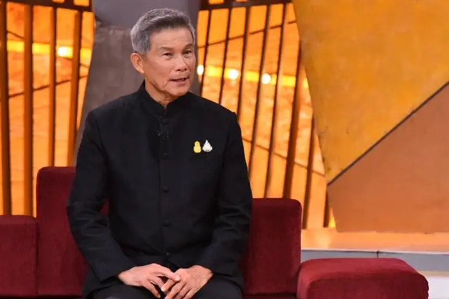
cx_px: 224
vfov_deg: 13.7
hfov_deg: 20.4
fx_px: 1247
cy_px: 150
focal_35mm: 100
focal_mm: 100
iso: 1600
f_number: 4.5
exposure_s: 1/200
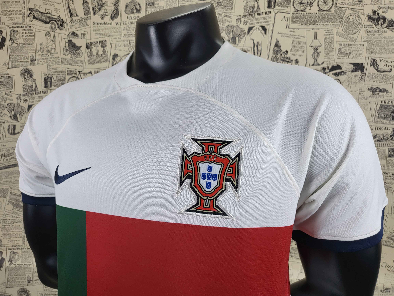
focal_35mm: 26
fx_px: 296
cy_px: 148
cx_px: 197
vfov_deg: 53.1
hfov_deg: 67.3
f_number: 1.8
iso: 50
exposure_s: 1/102
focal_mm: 4.25
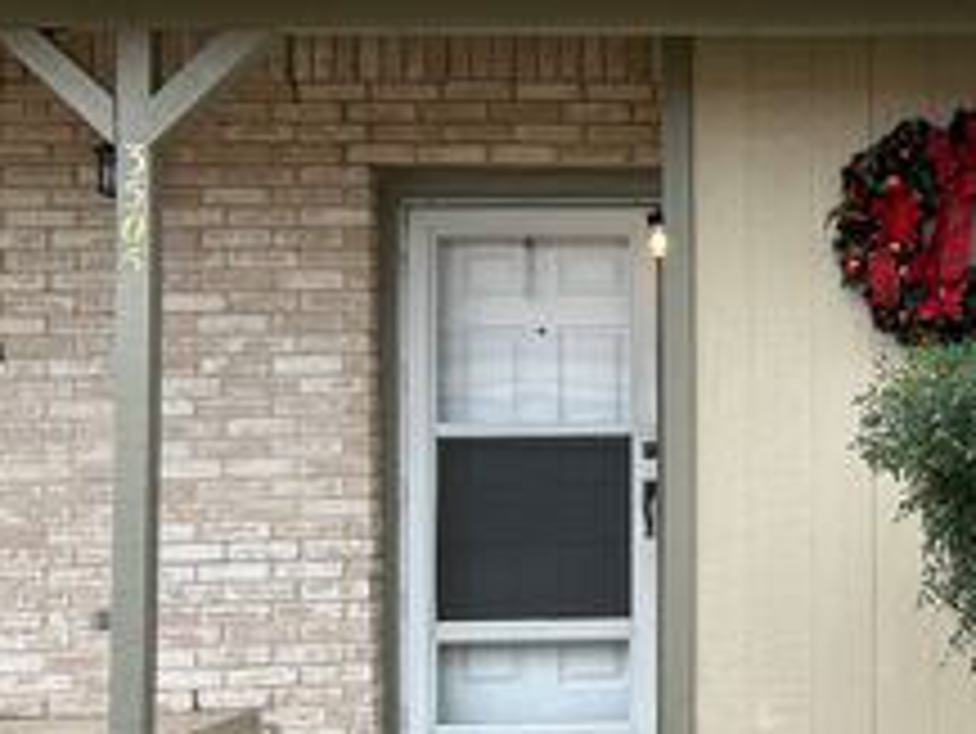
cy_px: 358
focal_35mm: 60
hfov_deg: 28.8
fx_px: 1693
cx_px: 1106
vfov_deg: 24.4
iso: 50
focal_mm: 5.7
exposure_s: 1/991
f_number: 1.5
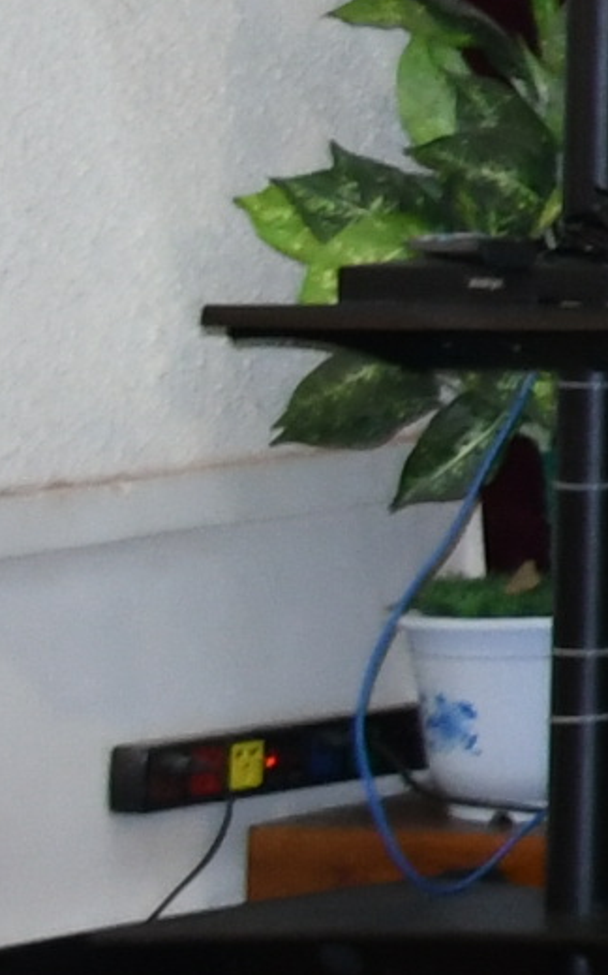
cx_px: 3869
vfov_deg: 7.3
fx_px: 7512
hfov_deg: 3.8
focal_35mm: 283
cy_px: -306
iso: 1000
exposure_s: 1/200
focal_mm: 23
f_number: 3.8
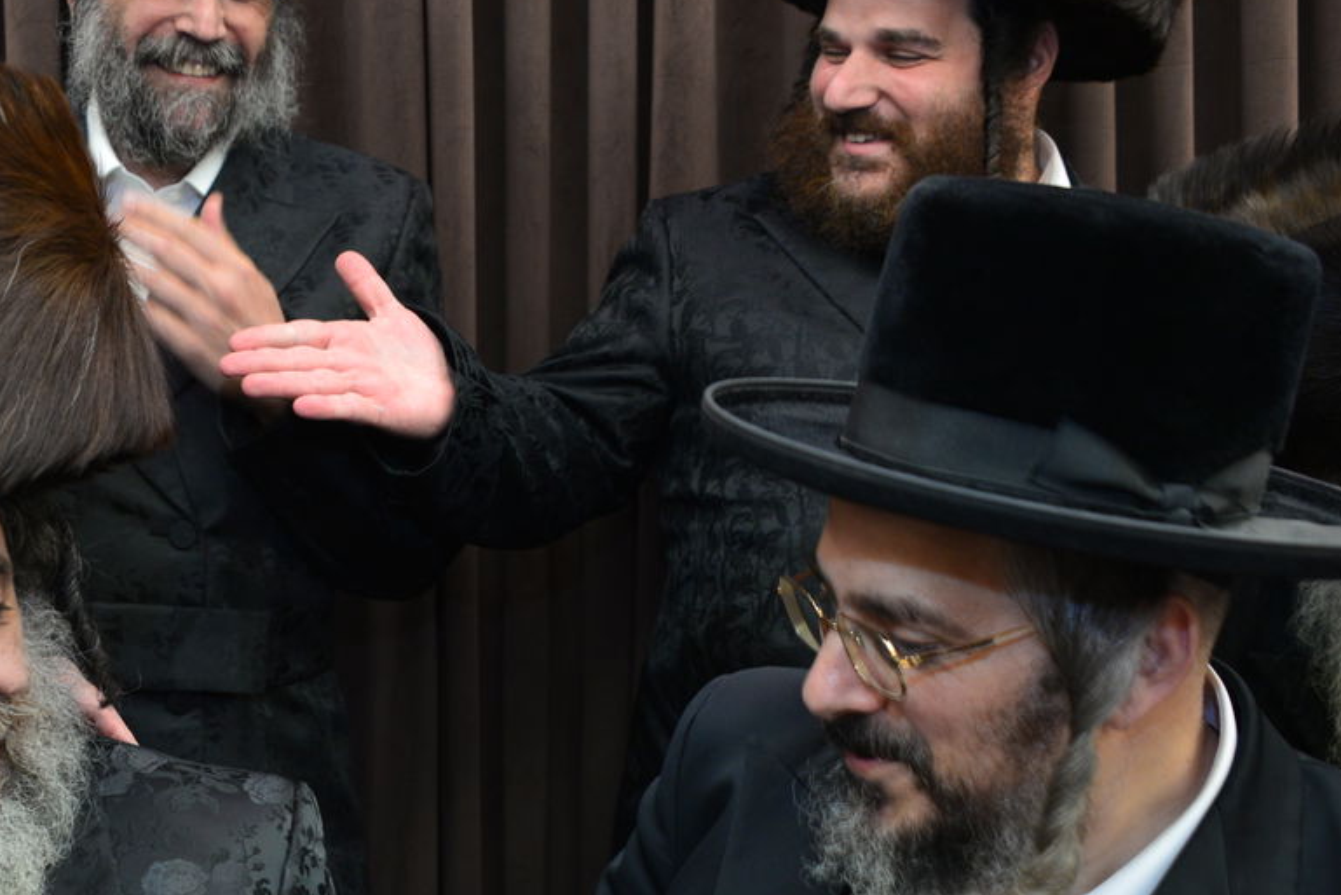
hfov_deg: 37.6
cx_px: 286
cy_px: 790
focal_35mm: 51
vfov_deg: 25.7
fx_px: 1900
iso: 1000
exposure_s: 1/100
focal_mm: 28
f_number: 5.6
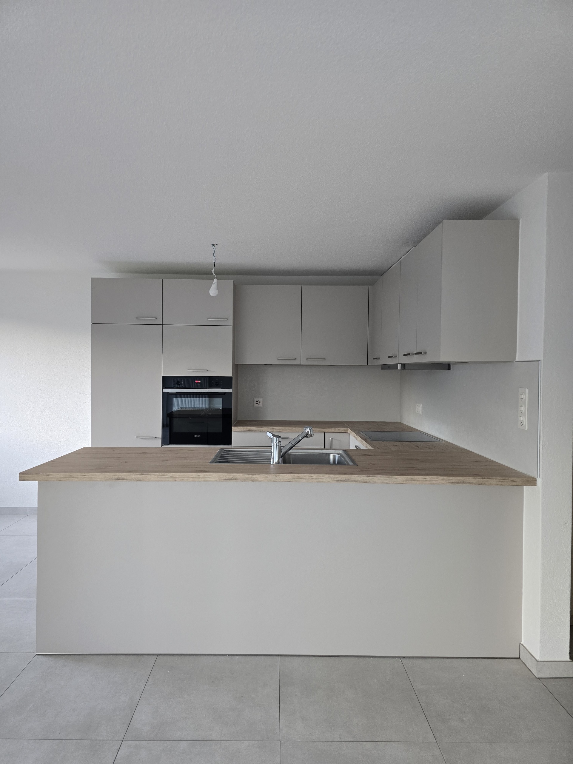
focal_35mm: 23
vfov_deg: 73.9
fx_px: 508
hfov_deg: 58.9
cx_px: 286
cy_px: 382
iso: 320
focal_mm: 6.3
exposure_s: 1/100
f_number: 1.7
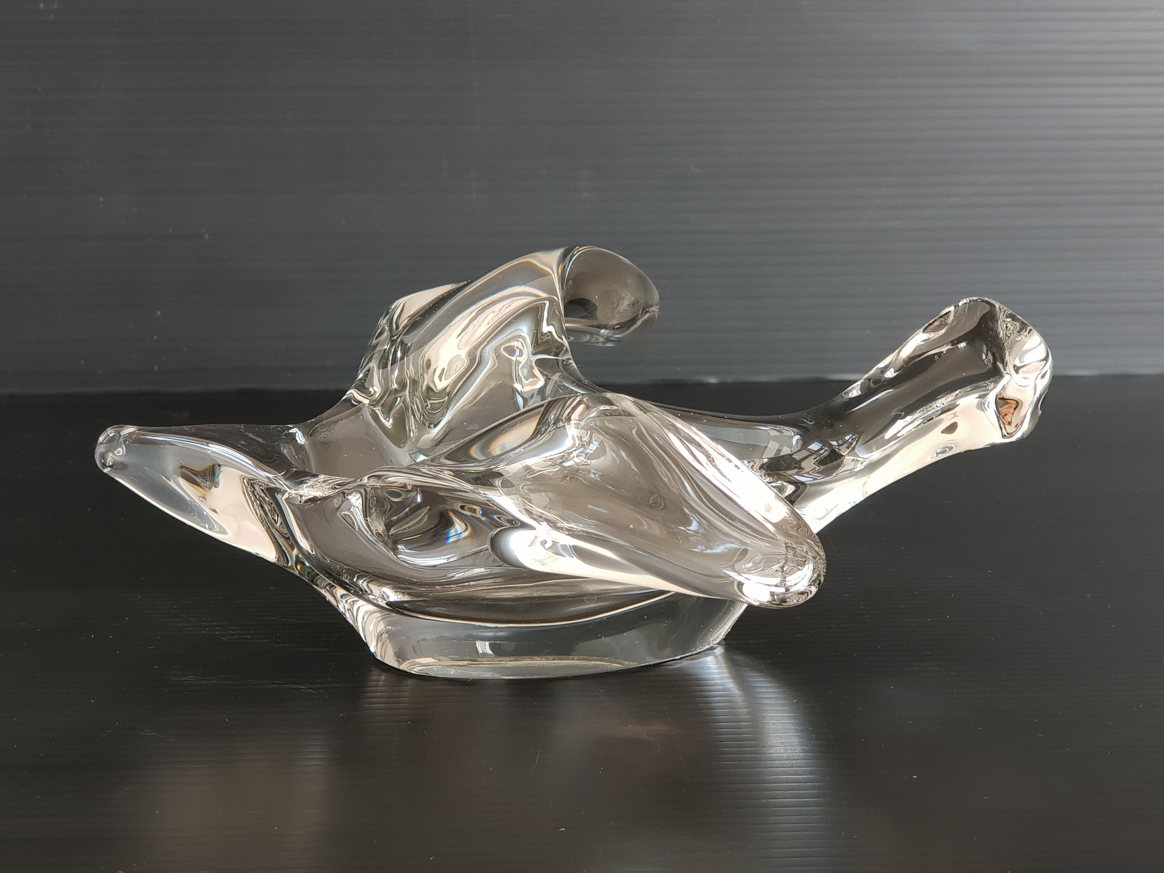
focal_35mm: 52
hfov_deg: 36.8
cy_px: 436
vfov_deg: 28.0
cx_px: 582
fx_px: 1749
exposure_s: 1/33
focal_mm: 6
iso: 64
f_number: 2.4
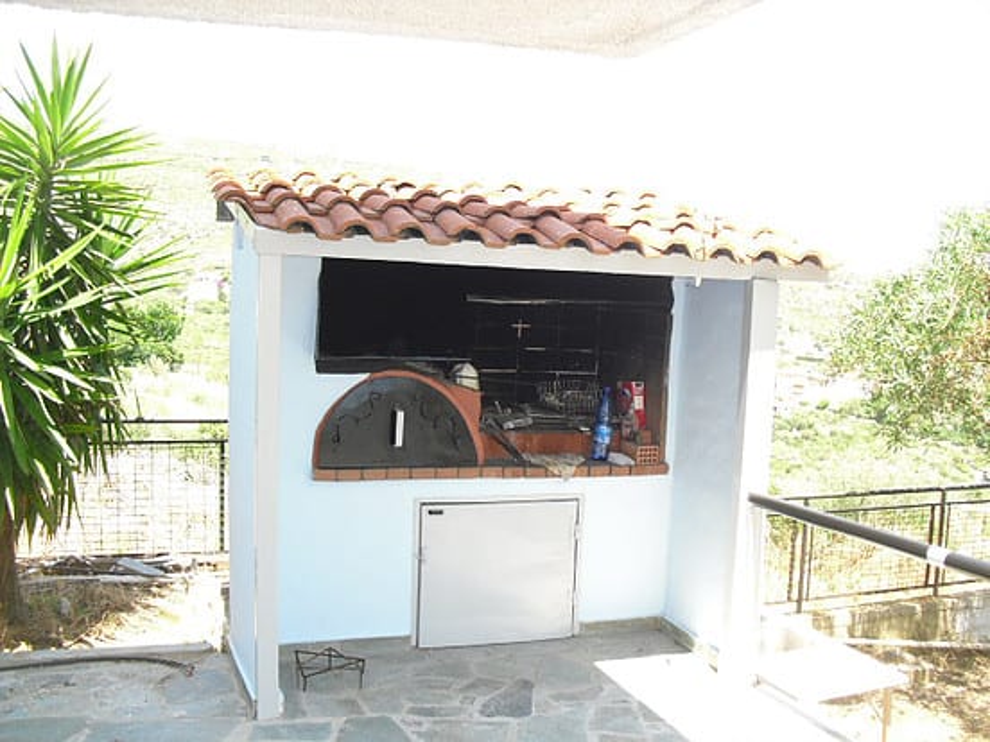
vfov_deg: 39.7
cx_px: 495
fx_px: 1030
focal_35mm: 36
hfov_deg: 51.4
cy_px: 371
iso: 200
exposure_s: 1/400
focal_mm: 6.3
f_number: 3.1
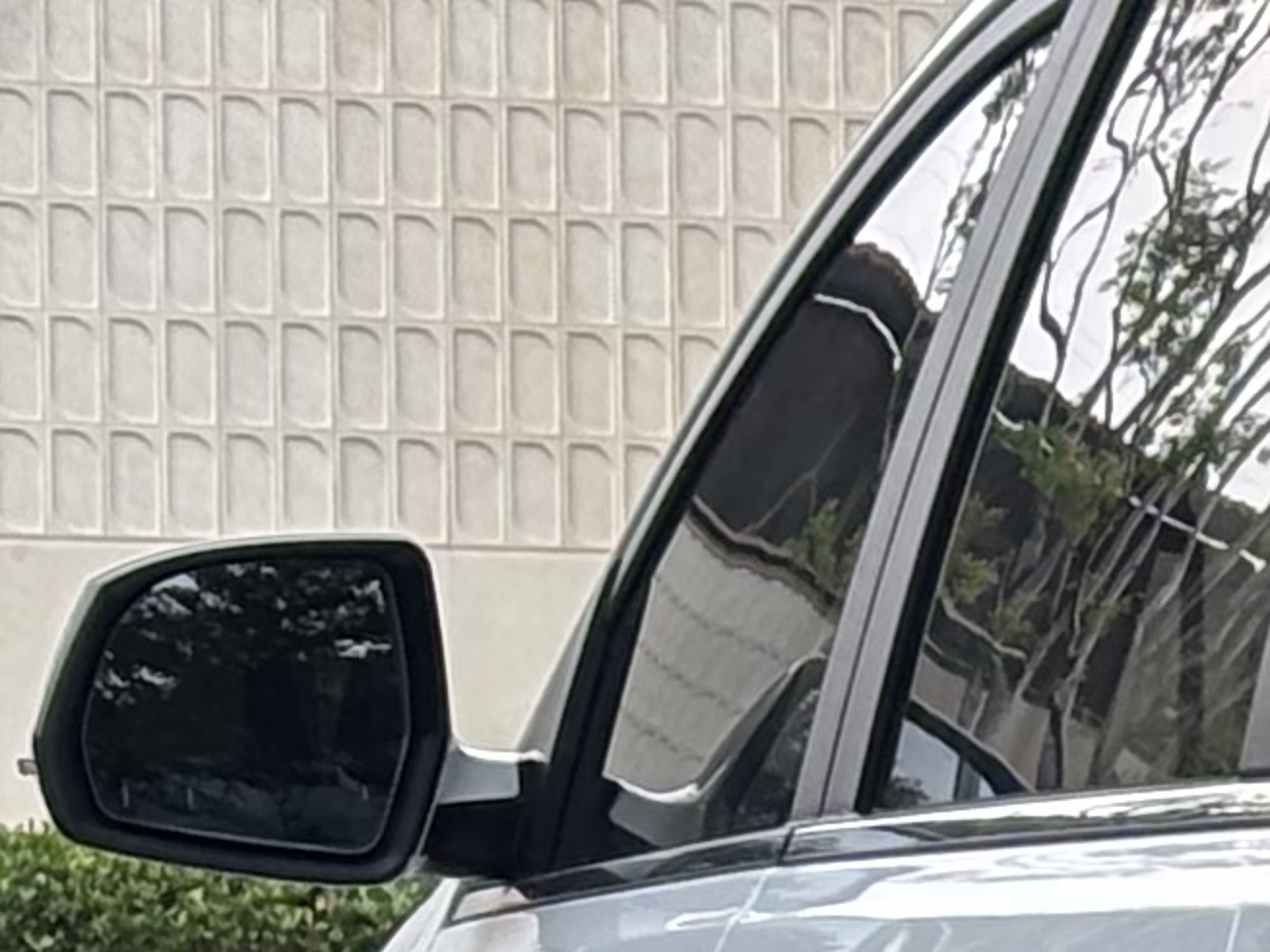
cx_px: 2990
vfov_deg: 4.6
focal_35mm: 320
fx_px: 11738
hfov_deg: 6.0
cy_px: 1857
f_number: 1.6
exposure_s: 1/565
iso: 32
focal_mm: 5.96
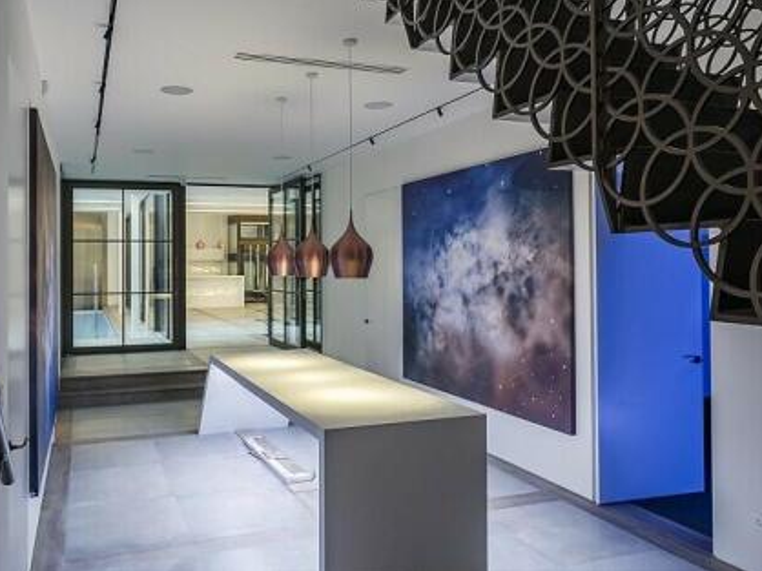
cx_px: 379
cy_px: 286
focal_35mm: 23
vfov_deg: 58.8
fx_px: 506
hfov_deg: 74.0
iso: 100
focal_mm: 14
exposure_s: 1/4
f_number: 8
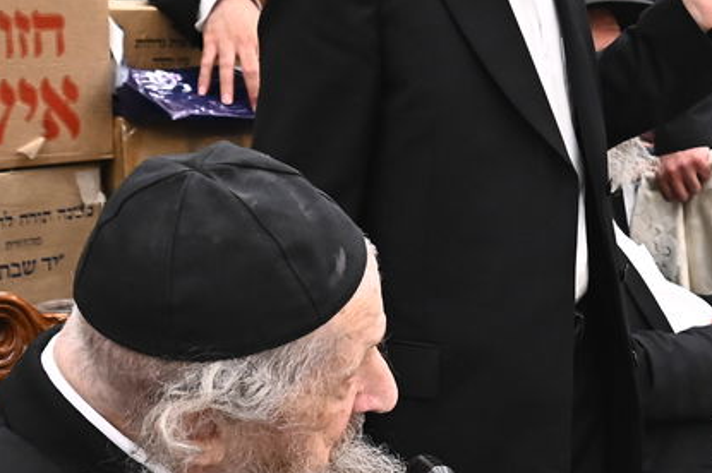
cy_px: 356
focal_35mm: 81
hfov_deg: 21.6
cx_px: 1019
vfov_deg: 16.7
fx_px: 1601
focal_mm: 24
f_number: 5.6
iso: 3200
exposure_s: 1/200
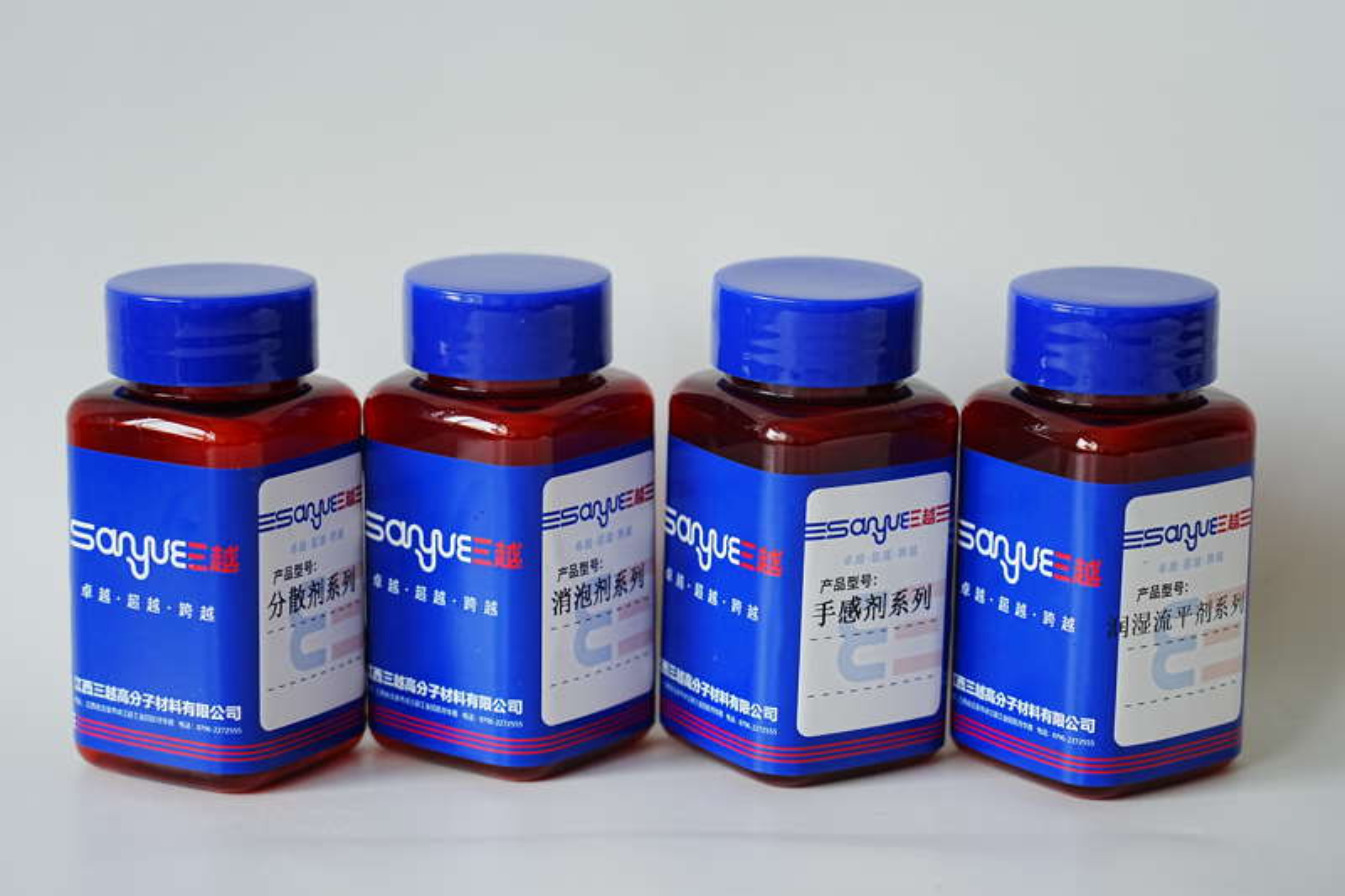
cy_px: 448
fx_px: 3922
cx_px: 672
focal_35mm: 105
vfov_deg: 13.0
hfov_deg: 19.5
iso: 250
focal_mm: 105
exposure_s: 1/50
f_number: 4.5
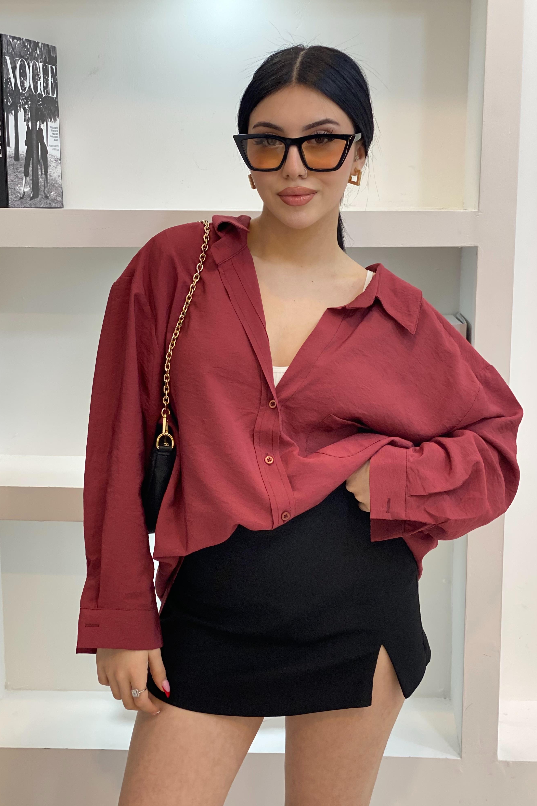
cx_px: 279
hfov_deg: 24.6
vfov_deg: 36.2
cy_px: 409
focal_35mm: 55
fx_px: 1231
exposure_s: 1/100
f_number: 2
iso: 125
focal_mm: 6
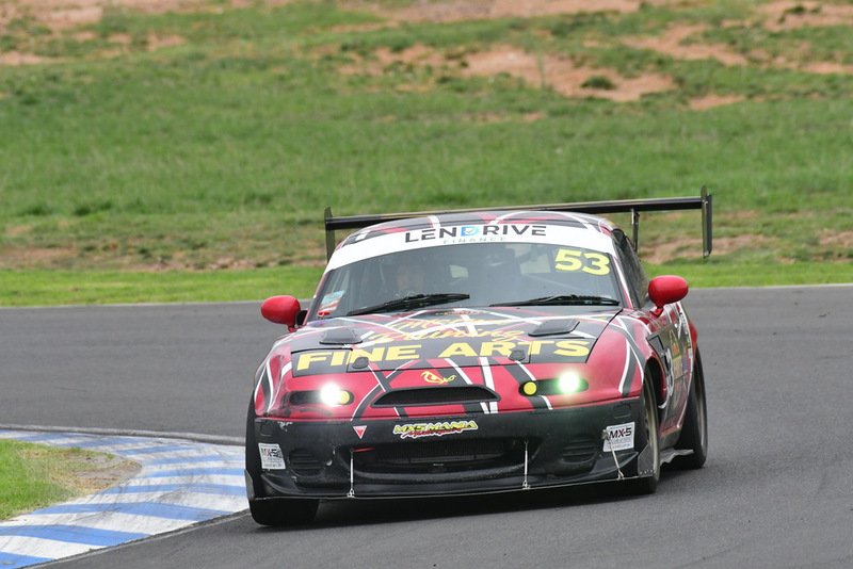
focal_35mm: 750
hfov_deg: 2.7
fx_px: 17776
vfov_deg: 1.8
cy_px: 284
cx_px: 426
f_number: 10
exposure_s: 1/640
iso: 1600
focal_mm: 500
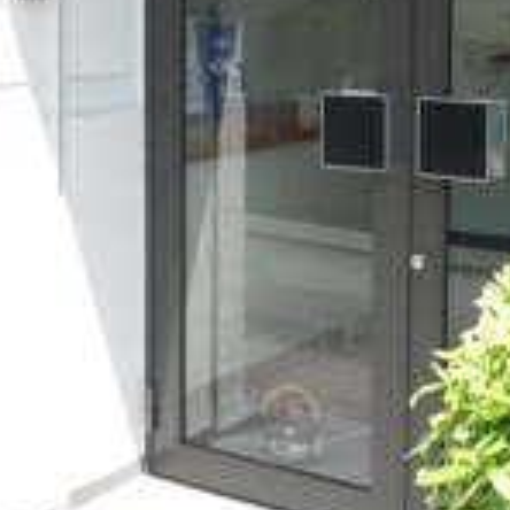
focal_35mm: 75
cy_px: 3
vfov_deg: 22.2
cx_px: 276
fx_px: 1250
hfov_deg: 23.1
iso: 100
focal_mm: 4.6
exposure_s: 1/250
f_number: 2.8
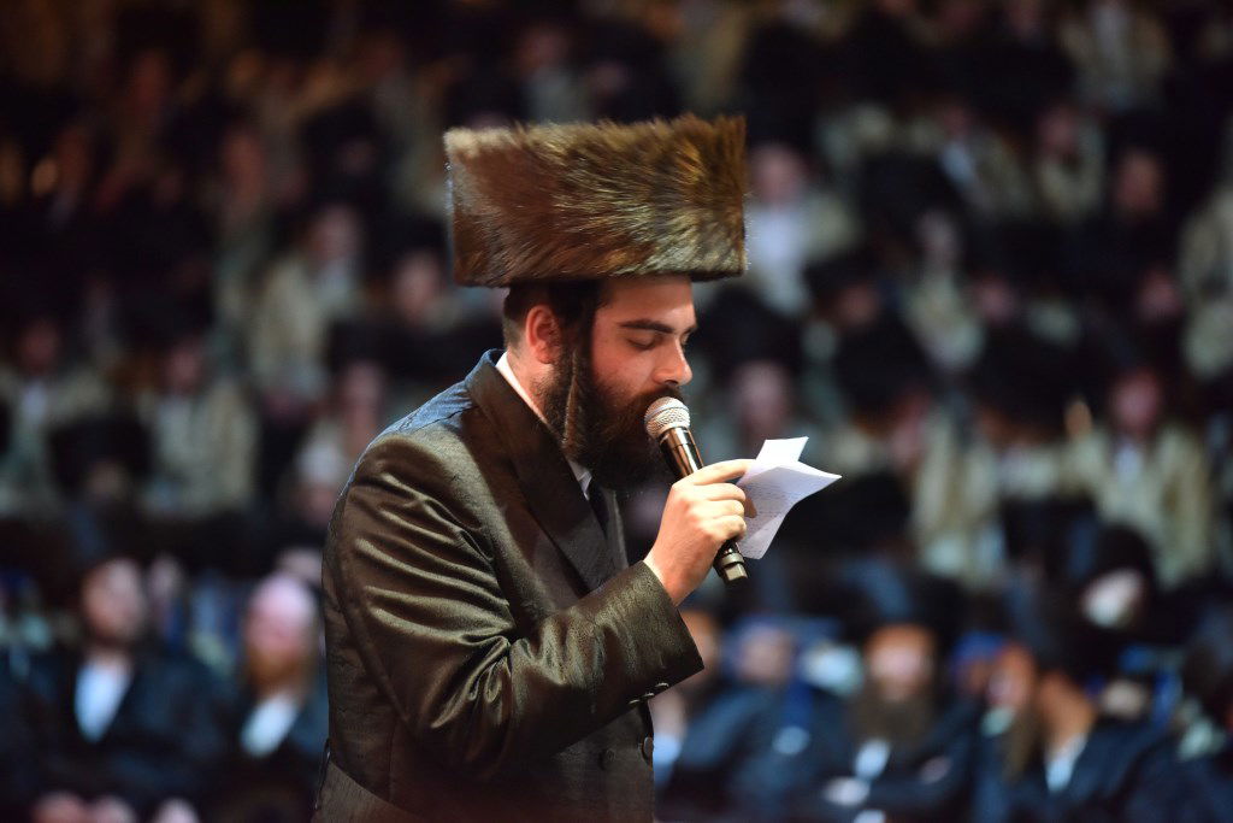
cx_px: 616
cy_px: 412
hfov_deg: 10.3
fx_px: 6850
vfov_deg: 6.9
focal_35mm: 200
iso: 2000
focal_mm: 200
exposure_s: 1/100
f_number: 2.8
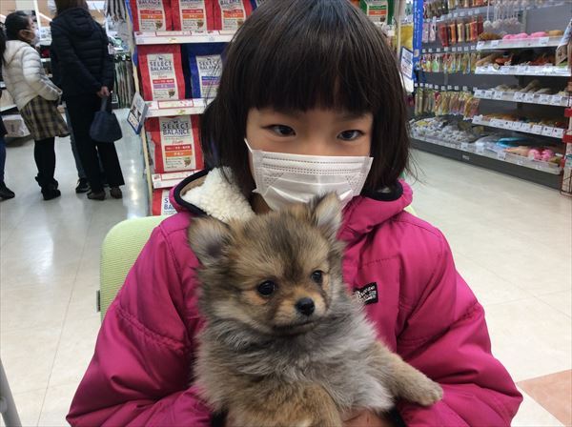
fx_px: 528
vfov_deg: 44.0
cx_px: 286
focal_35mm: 32
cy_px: 214
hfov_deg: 56.9
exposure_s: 1/24
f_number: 2.4
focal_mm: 3.3
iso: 50
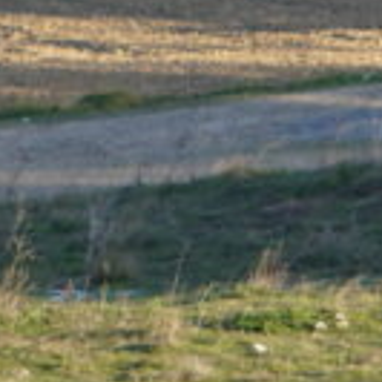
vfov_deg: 2.6
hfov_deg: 2.6
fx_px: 8441
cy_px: 699
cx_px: 428
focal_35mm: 676
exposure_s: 1/160
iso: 100
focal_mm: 55
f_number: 4.5
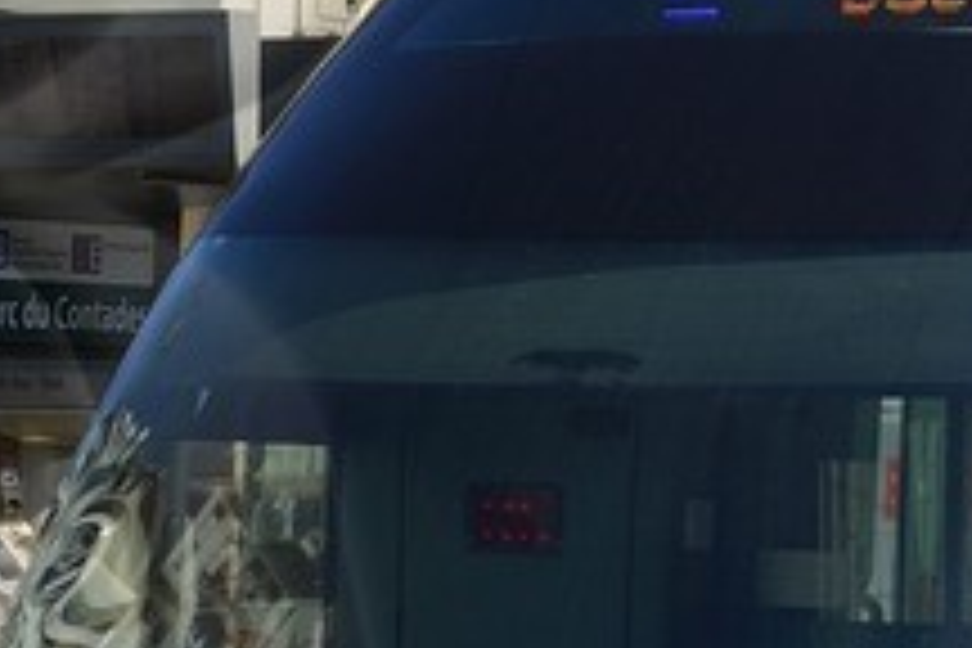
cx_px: -662
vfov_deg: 6.6
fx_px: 5589
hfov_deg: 9.5
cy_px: 198
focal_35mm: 207
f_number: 8
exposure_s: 1/400
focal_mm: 28
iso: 200
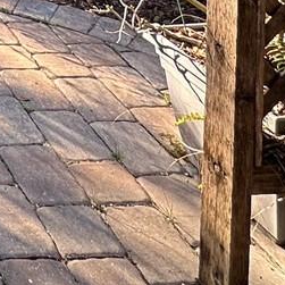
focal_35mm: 79
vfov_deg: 15.9
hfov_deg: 17.7
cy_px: -320
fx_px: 736
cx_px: -227
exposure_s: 1/151
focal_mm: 2.22
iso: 40
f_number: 2.2
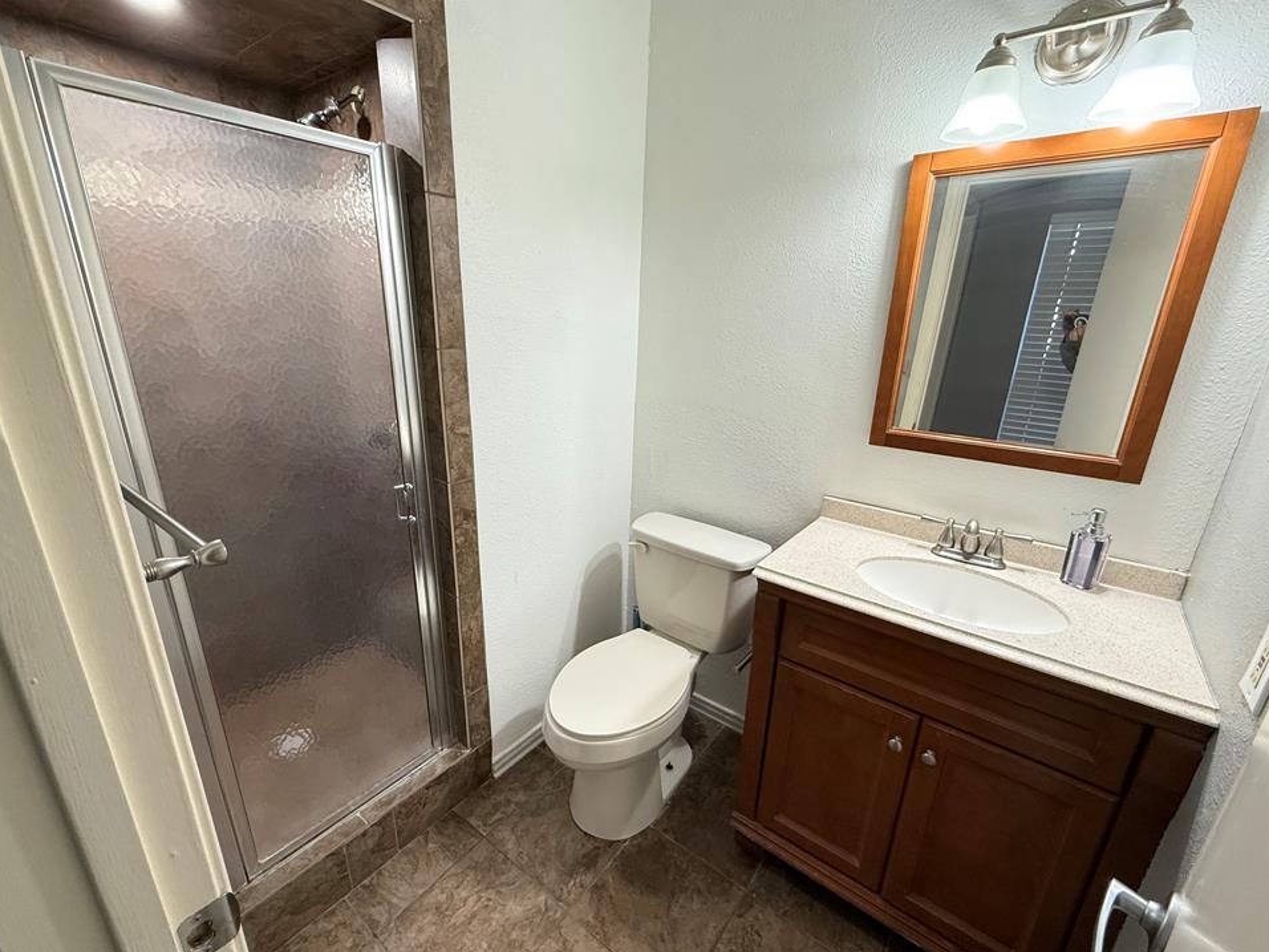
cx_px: 628
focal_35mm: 15
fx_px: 550
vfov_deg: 81.7
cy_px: 489
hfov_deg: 98.2
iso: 250
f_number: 2.2
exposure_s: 1/60
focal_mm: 2.22
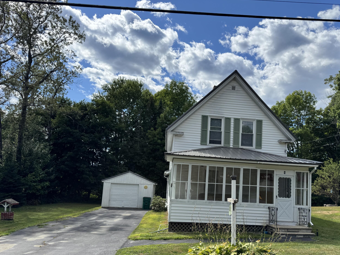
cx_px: 202
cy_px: 153
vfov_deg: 47.9
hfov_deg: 61.2
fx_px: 285
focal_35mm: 29
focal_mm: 6.76
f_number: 1.78
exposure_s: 1/4608
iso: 80
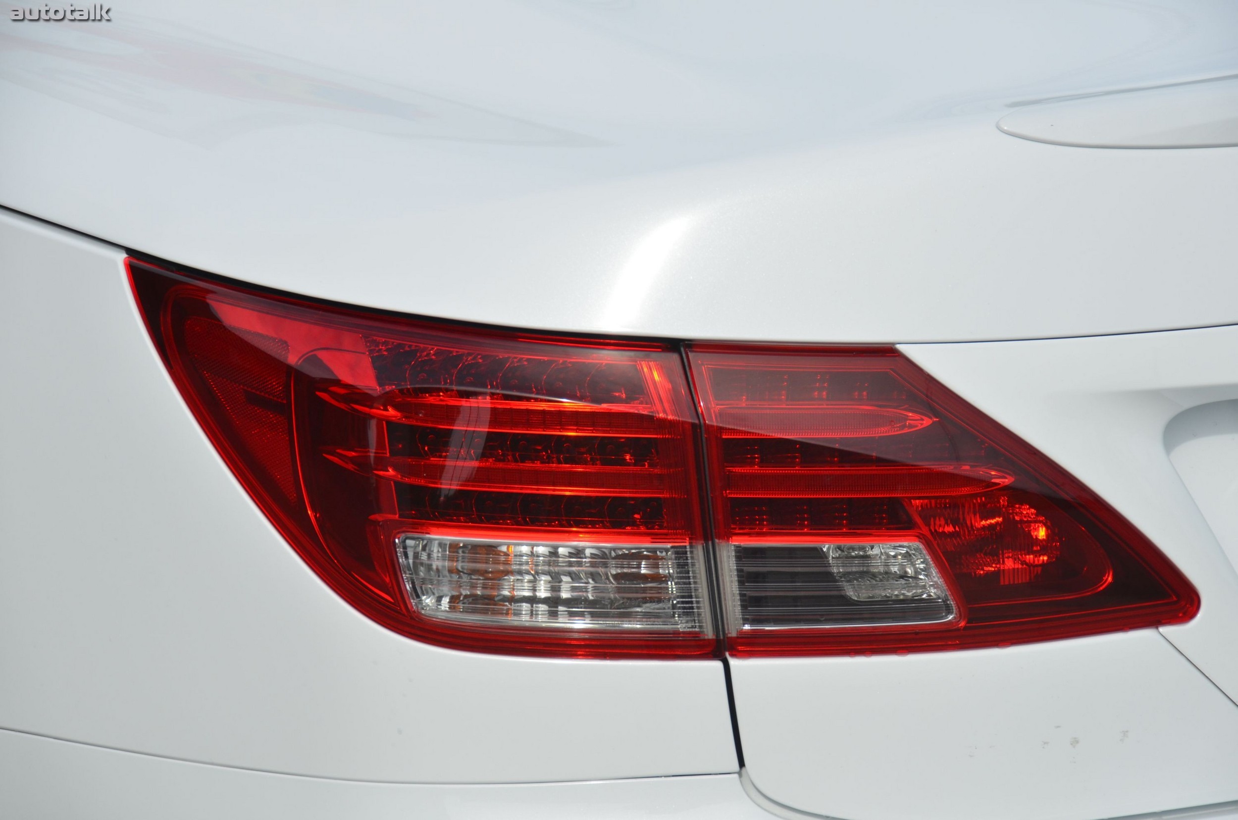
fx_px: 4890
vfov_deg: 9.6
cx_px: 619
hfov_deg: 14.4
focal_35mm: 142
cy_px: 410
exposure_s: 1/1600
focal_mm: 95
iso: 400
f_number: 7.1
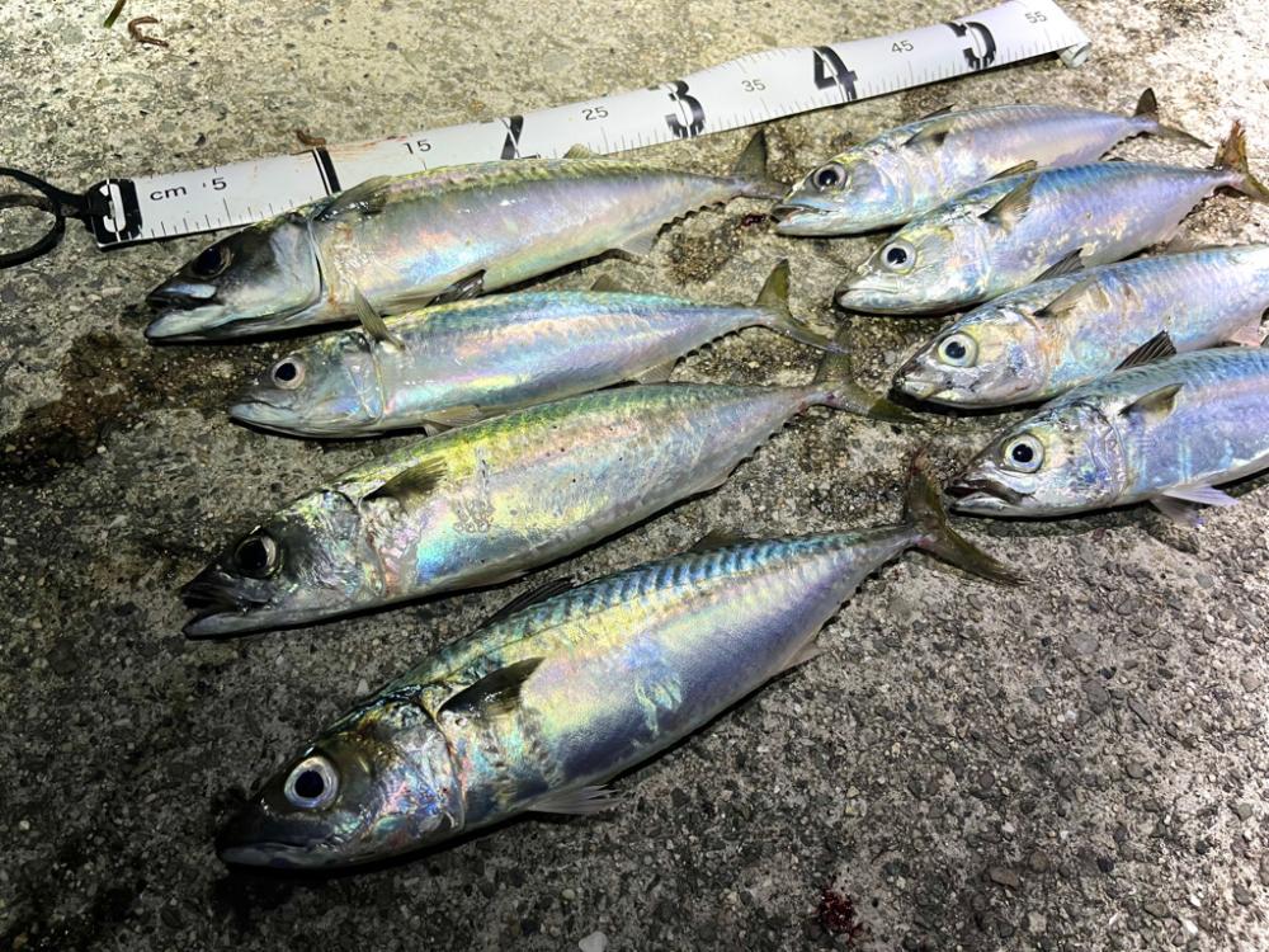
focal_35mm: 26
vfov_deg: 53.1
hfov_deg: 67.3
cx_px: 634
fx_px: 953
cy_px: 476
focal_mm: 5.1
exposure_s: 1/51
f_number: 1.6
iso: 100
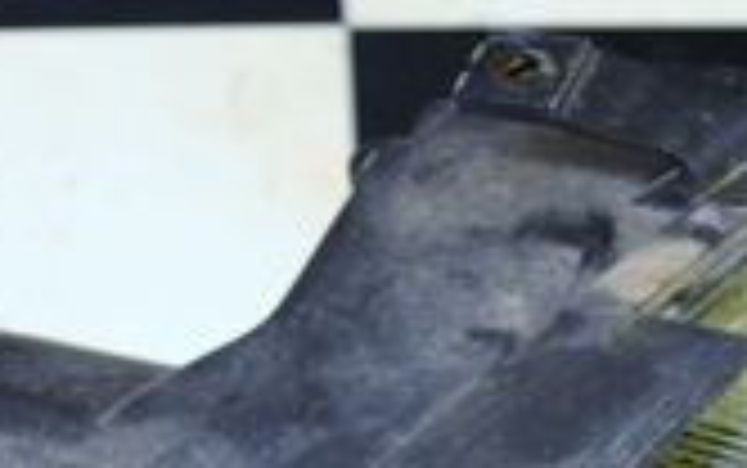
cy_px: 853
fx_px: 2404
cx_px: 472
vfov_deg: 10.4
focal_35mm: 118
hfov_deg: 17.6
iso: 100
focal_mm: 20
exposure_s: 1/6
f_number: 3.8
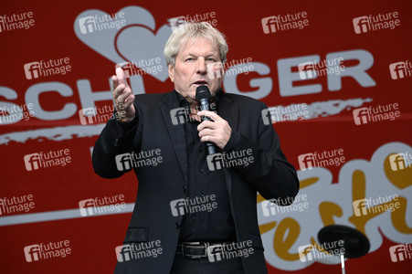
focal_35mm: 116
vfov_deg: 11.8
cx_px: 206
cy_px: 137
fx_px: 1327
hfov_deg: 17.7
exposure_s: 1/200
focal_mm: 116
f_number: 5.6
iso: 800
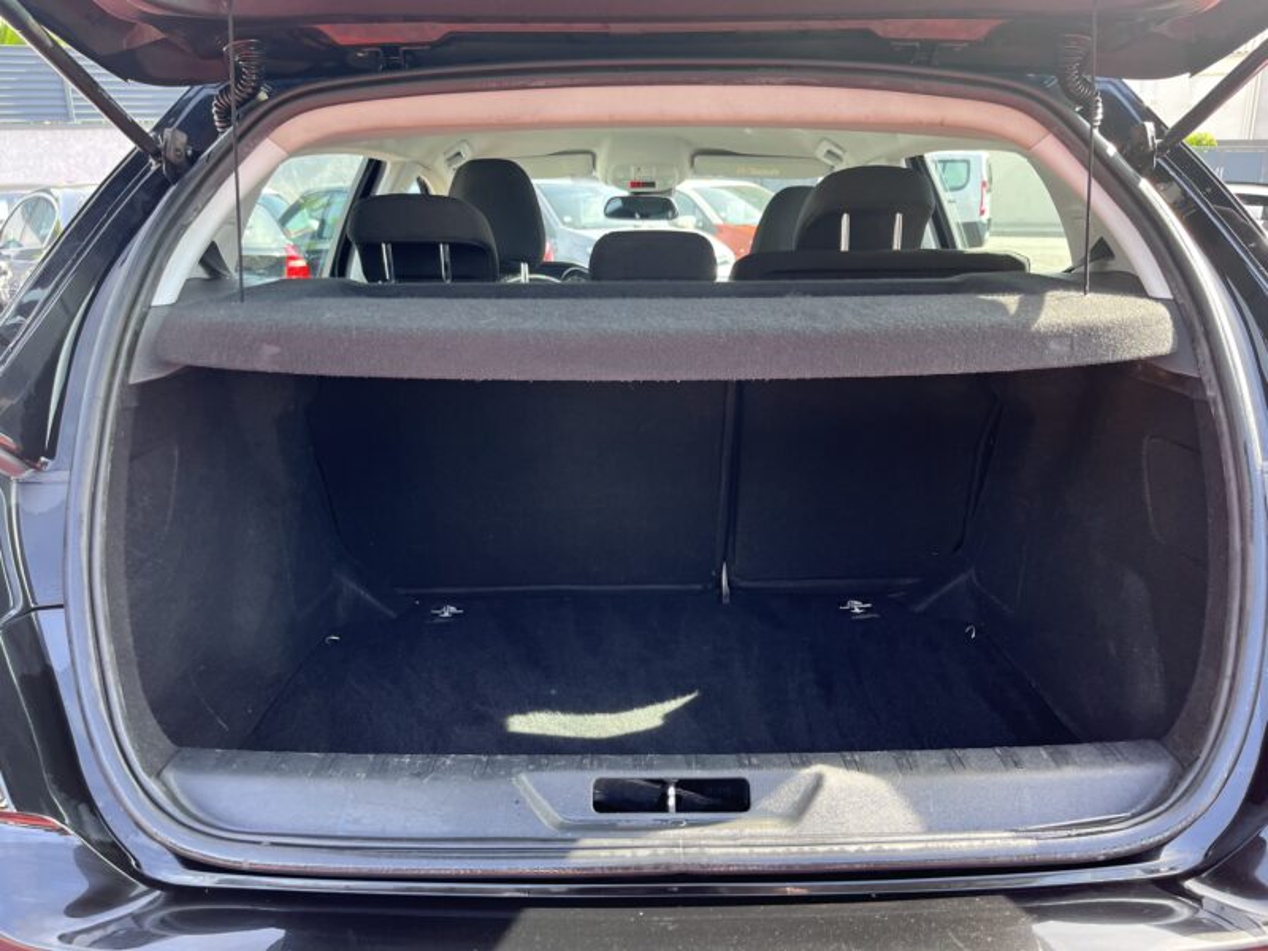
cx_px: 634
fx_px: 952
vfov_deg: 53.1
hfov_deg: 67.3
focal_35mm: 26
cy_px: 476
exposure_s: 1/121
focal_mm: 5.1
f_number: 1.6
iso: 80
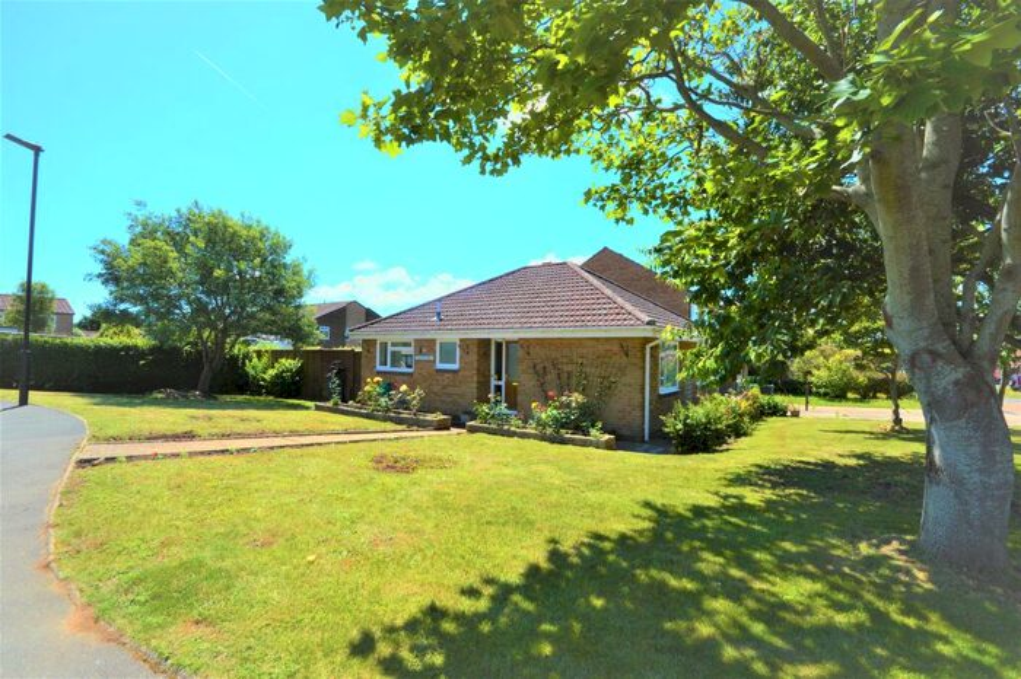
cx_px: 510
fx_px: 425
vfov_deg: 77.3
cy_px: 340
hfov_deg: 100.4
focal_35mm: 15
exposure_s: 1/500
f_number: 11
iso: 400
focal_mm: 10
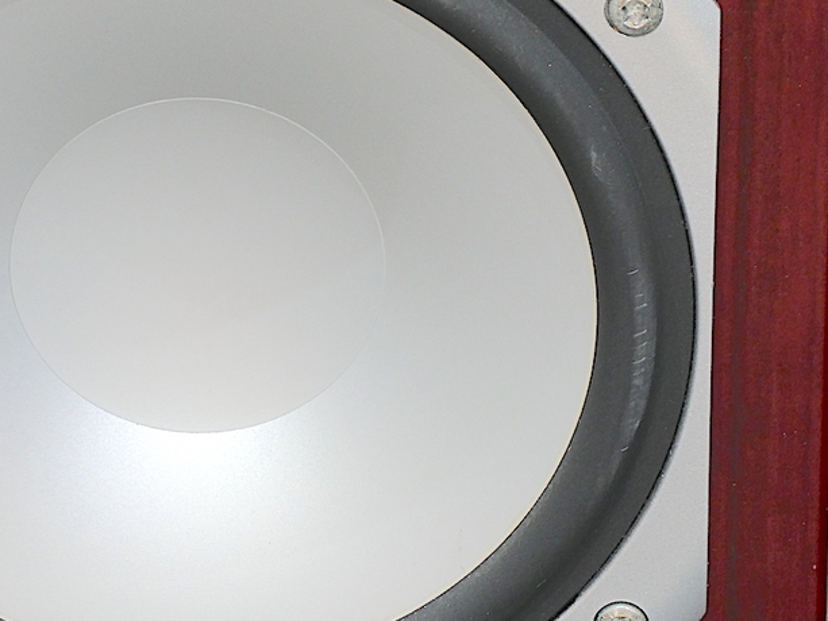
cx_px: 201
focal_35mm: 470
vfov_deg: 3.2
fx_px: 11244
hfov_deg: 4.2
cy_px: 285
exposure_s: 1/5
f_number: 5.8
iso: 200
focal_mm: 53.8
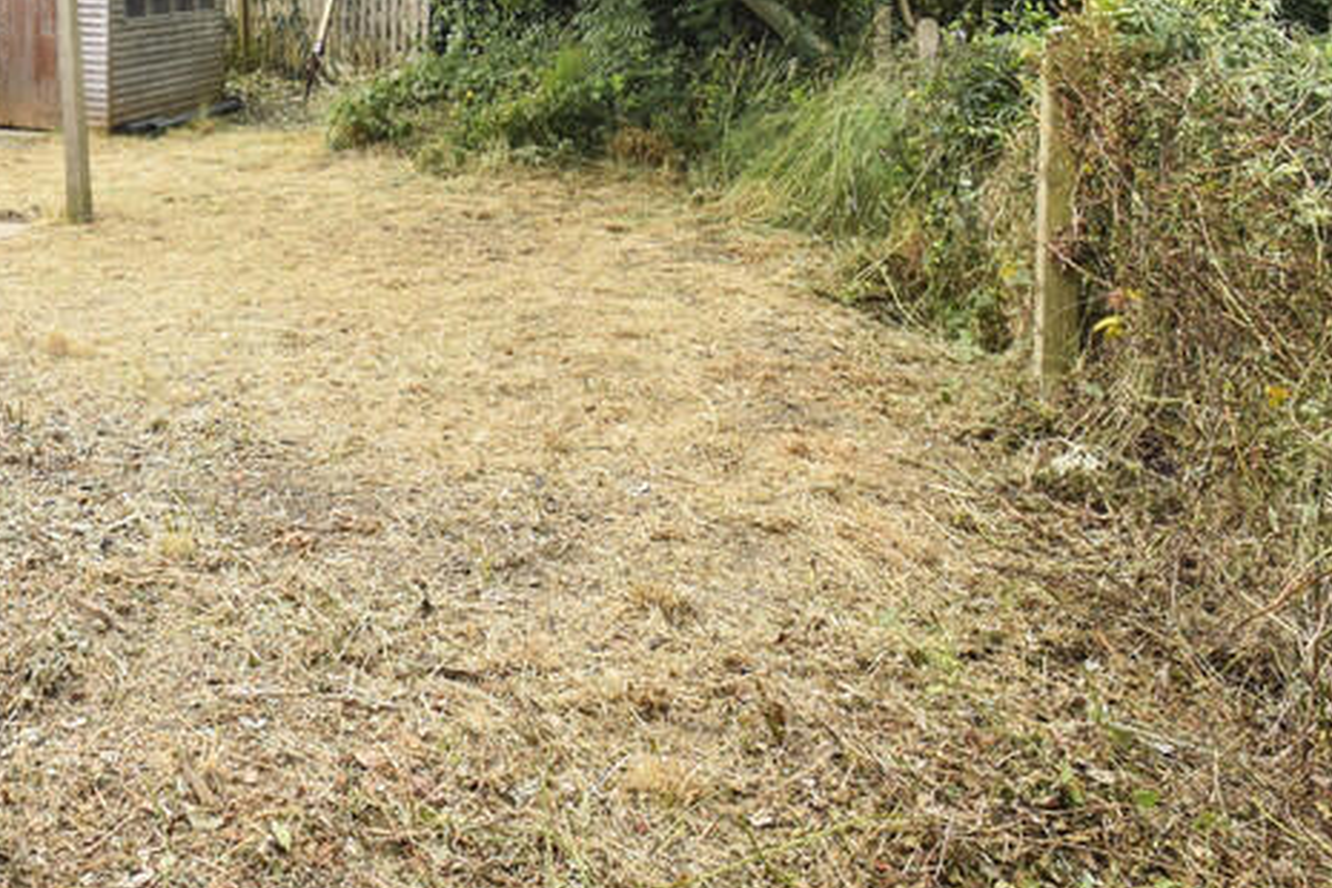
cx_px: 146
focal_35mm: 33
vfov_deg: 35.3
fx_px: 1221
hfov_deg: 51.0
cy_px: -42
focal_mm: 10
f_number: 7.1
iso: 200
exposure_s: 1/250
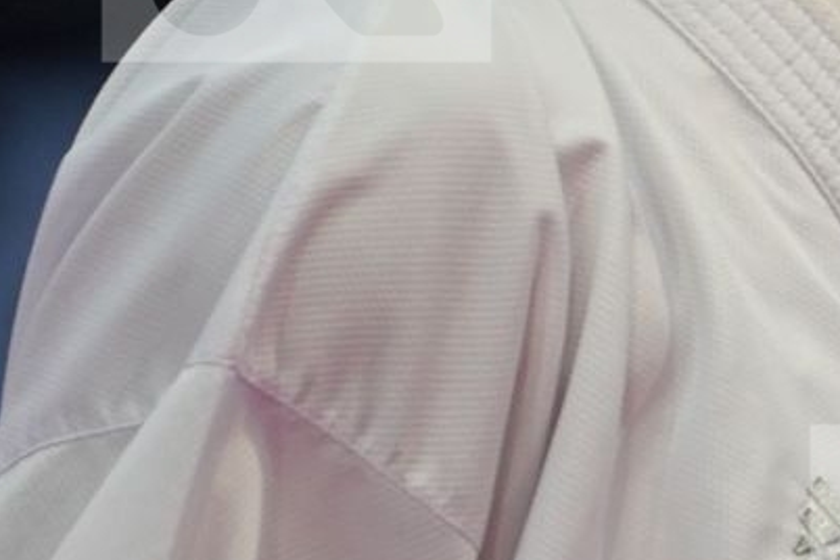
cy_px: -127
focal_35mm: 1344
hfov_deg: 1.5
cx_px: 1005
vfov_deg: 1.0
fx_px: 31358
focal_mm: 200
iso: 1000
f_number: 2.8
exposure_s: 1/1000
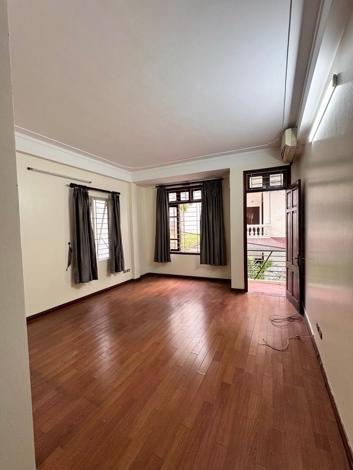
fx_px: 190
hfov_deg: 85.7
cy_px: 235
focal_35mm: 14
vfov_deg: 102.1
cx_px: 176
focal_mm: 2.22
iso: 160
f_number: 2.2
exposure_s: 1/99
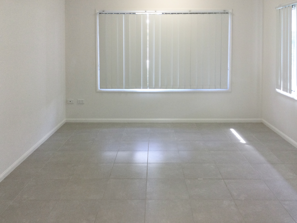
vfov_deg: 45.4
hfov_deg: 58.4
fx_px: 266
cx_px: 148
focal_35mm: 31
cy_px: 112
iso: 80
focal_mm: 3.3
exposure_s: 1/33
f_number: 2.4
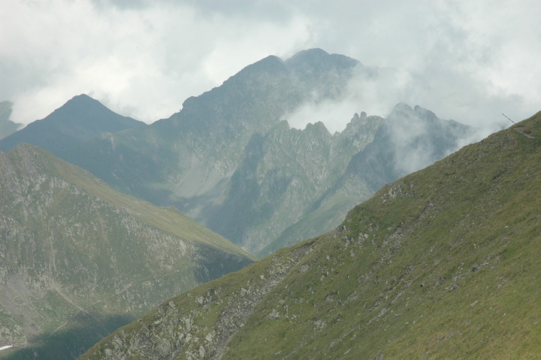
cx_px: 270
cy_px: 180
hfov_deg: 19.5
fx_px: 1577
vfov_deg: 13.0
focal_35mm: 105
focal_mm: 70
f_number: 10
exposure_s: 1/400
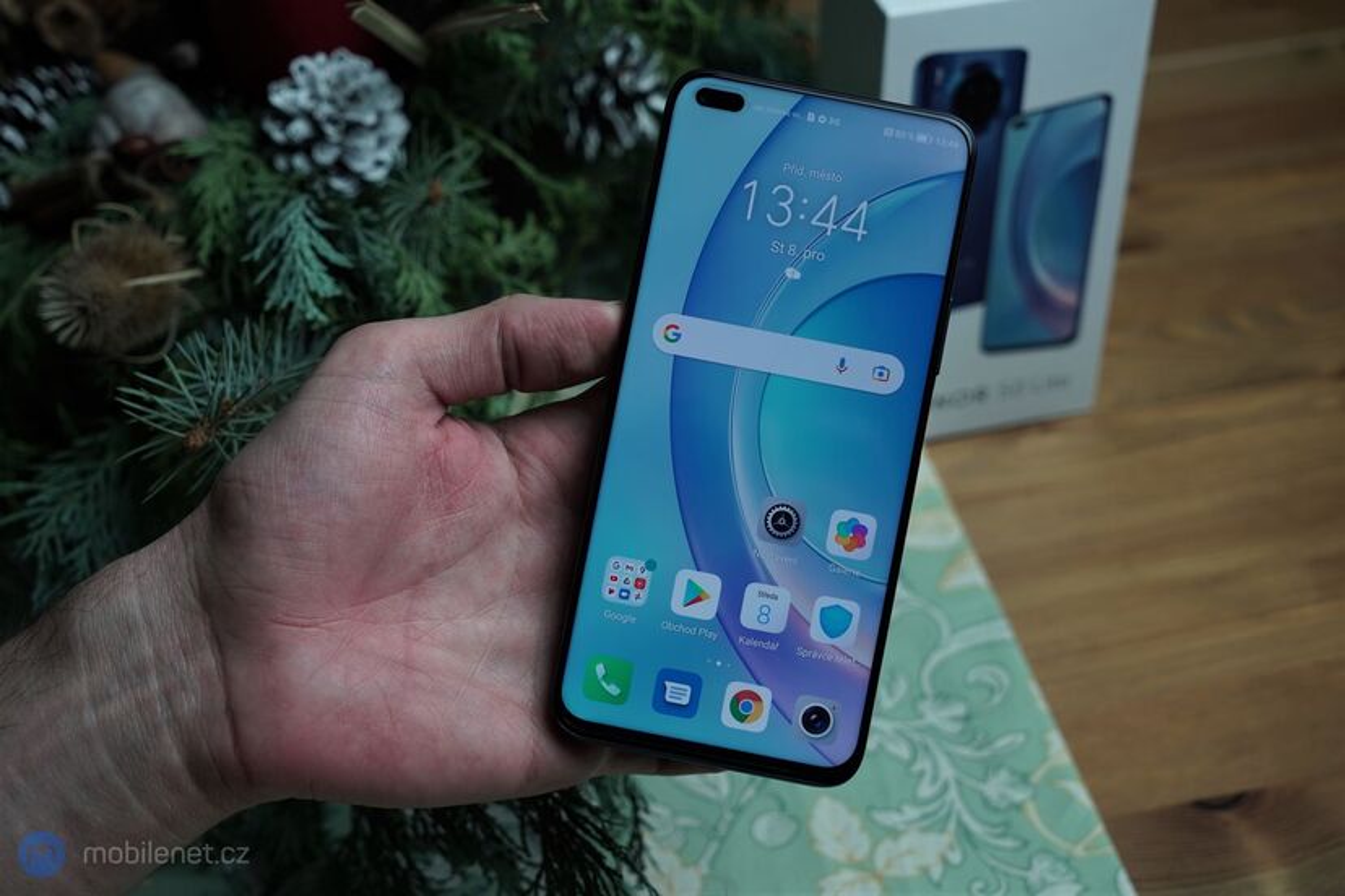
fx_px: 2129
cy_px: 448
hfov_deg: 35.1
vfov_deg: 23.8
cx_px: 672
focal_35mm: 57
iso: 320
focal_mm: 57
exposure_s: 1/160
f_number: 5.6
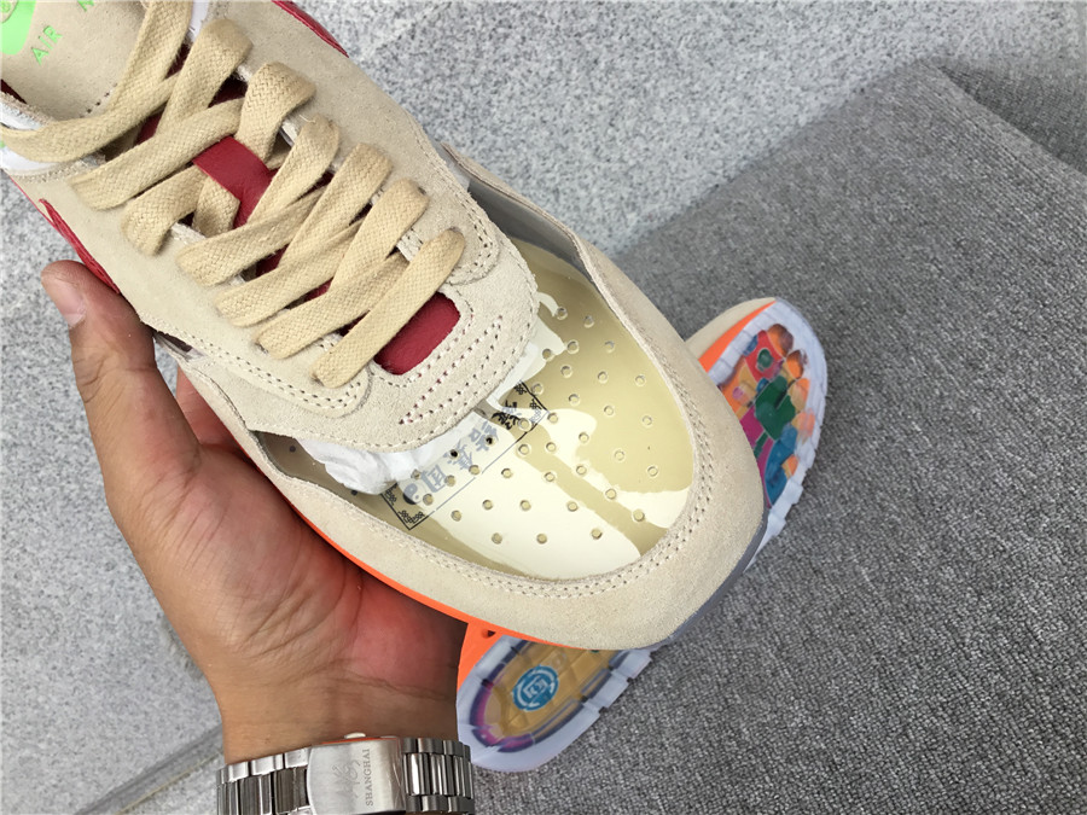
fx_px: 973
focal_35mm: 31
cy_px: 408
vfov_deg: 45.4
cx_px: 544
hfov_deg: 58.4
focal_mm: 3.3
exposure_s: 1/145
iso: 25
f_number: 2.4
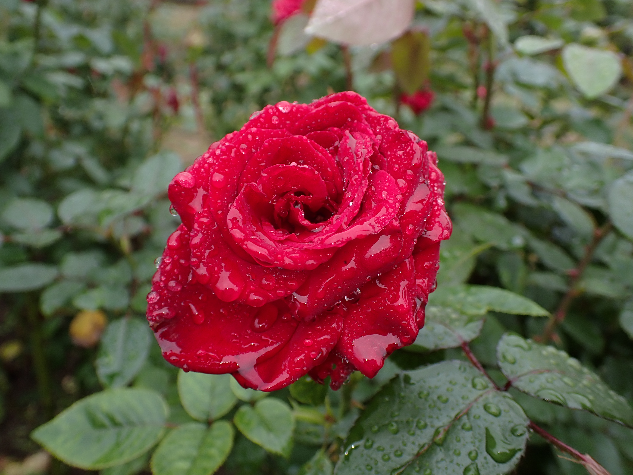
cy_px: 238
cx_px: 316
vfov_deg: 46.8
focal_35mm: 30
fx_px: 549
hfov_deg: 60.0
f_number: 2.3
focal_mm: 5.4
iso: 100
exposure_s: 1/200
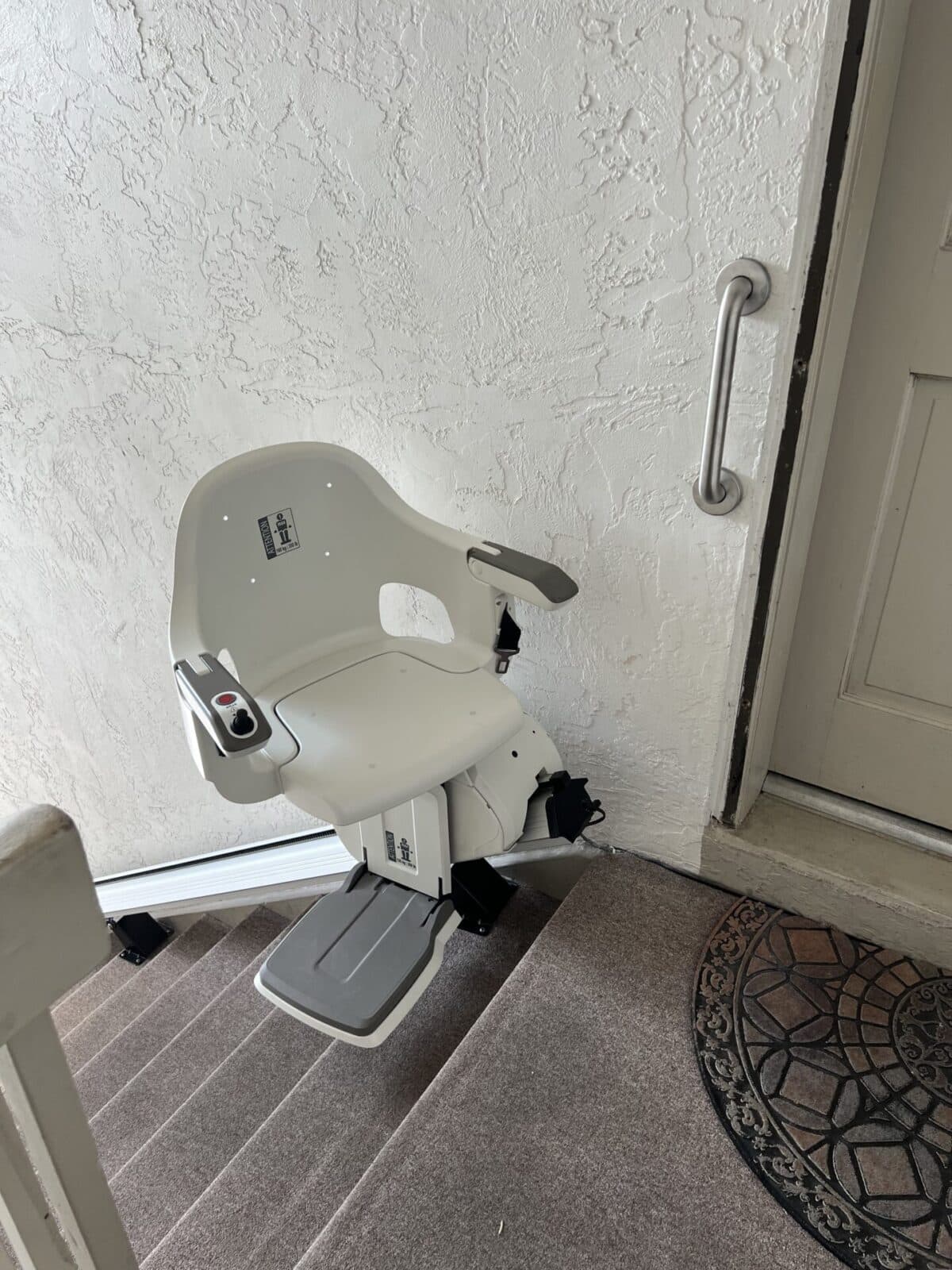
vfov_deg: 67.3
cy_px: 635
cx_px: 476
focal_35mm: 26
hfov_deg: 53.1
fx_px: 953
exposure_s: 1/121
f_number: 1.5
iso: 64
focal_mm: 5.7
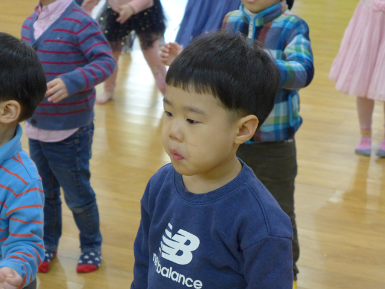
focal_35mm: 75
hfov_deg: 26.0
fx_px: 834
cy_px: 144
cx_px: 192
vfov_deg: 19.6
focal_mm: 14.7
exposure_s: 1/200
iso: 800
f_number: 2.2
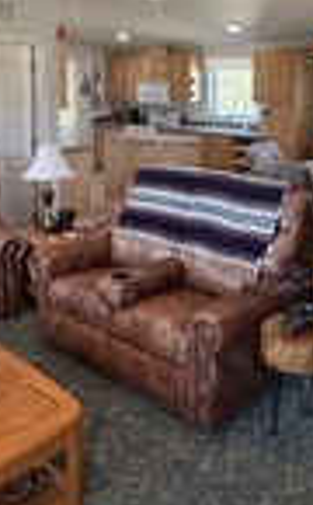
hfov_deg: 31.0
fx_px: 562
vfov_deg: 46.4
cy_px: 122
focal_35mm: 41
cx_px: 195
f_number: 2.2
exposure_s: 1/120
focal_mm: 2.22
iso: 250
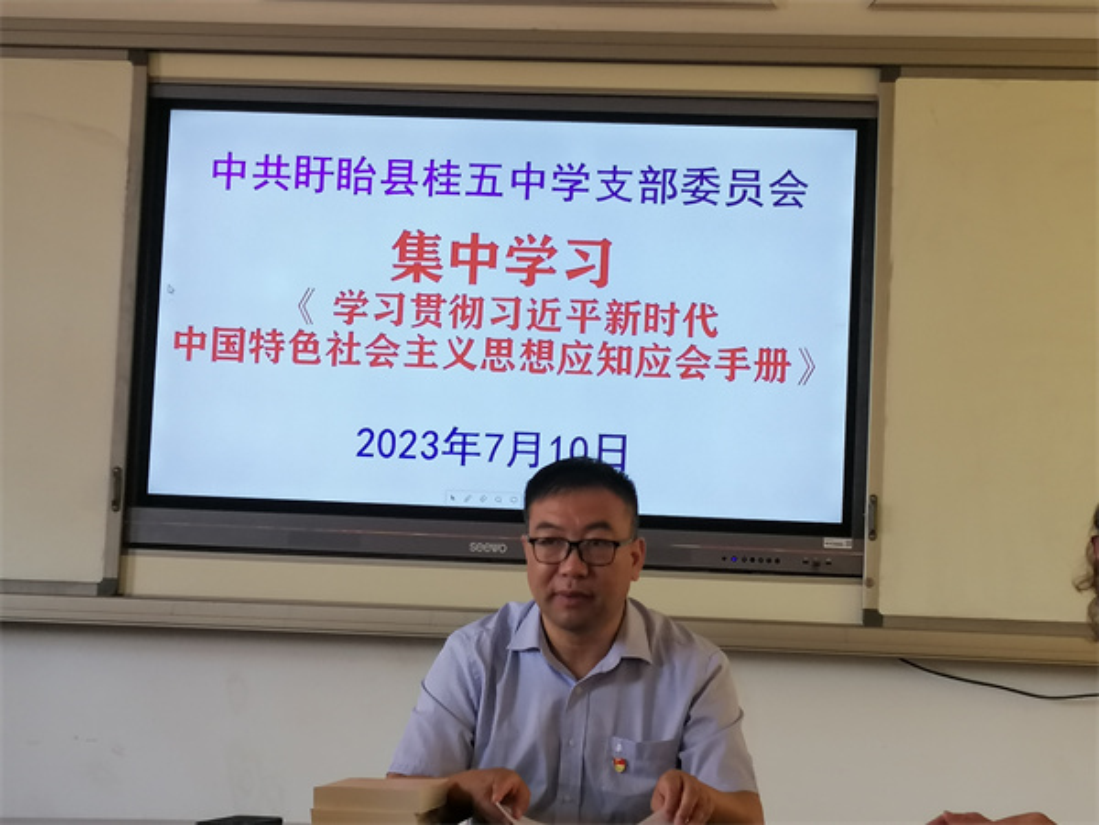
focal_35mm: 72
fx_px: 2286
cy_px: 412
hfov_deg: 27.0
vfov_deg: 20.4
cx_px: 550
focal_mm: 3.81
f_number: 2.2
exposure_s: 1/50
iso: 80
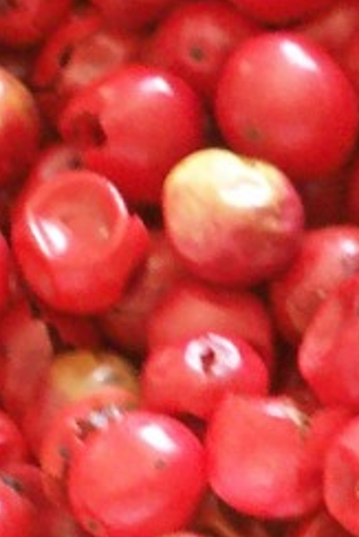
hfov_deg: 3.8
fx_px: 5302
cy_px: 715
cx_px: 1150
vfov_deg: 5.8
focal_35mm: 355
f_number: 3.6
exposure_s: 1/29.7
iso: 160
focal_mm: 10.8
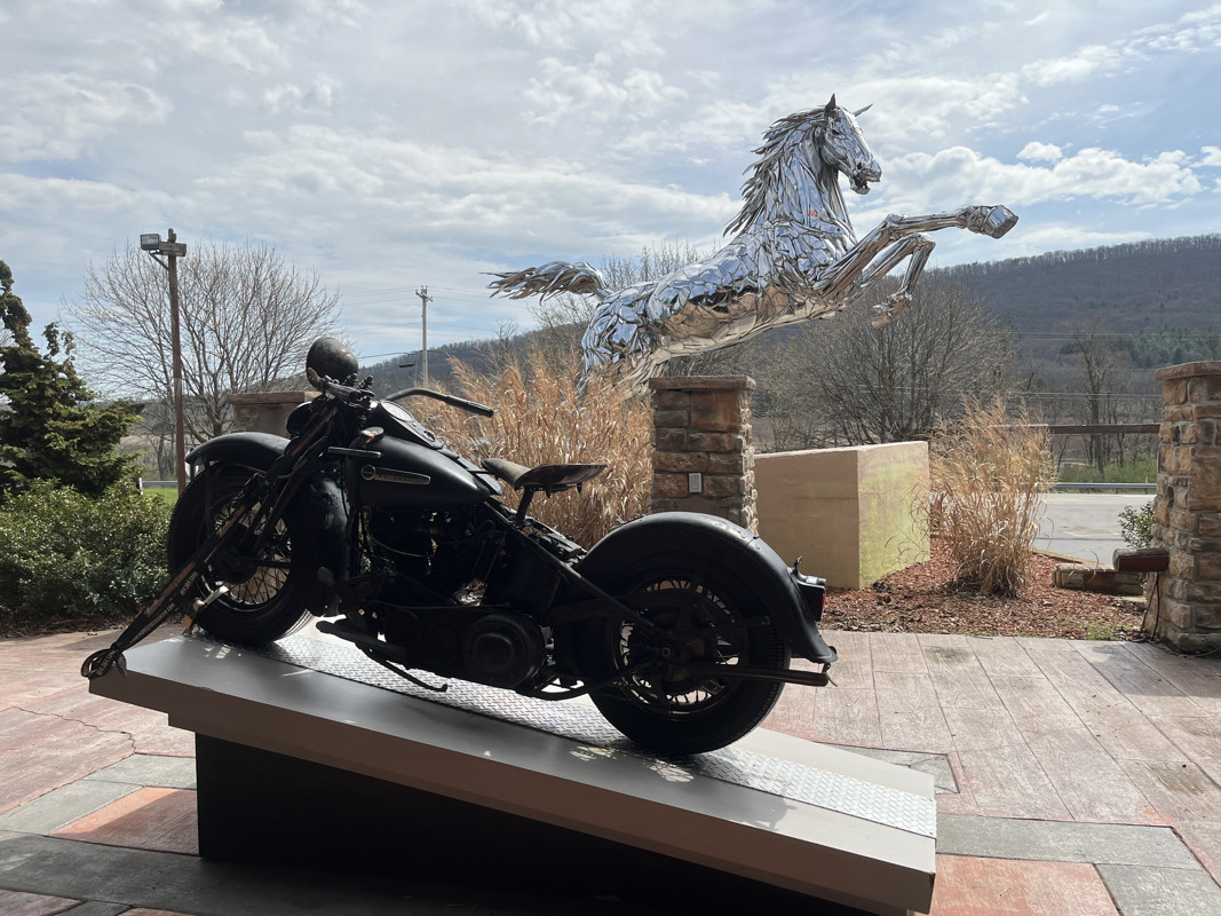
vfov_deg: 53.1
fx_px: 917
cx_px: 610
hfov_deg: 67.3
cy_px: 458
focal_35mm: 26
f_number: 1.6
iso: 50
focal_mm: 5.1
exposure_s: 1/4149
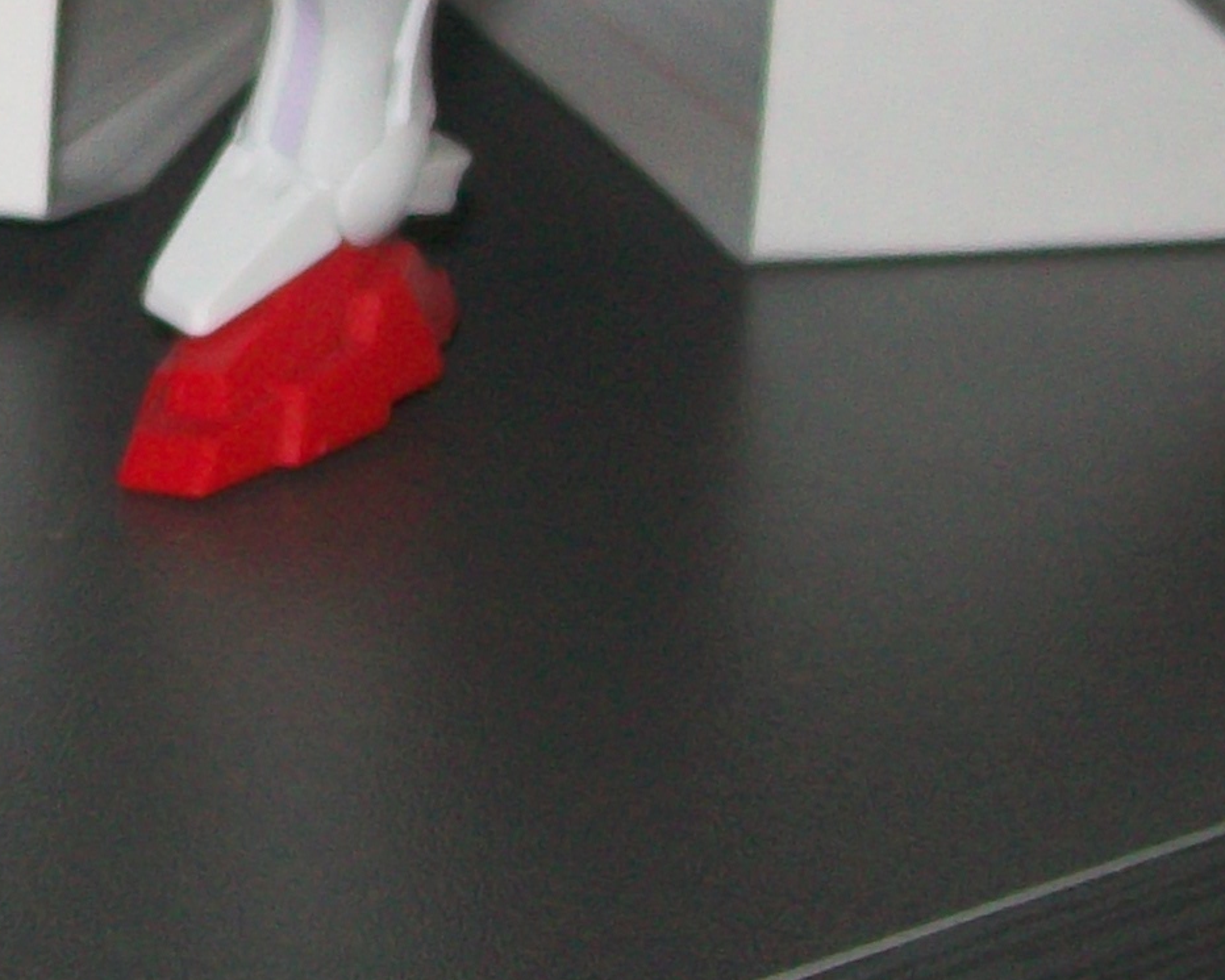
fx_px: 4750
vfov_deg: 11.5
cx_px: -346
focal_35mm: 131
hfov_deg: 14.1
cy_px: -237
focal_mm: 6
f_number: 2.7
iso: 64
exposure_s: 1/60
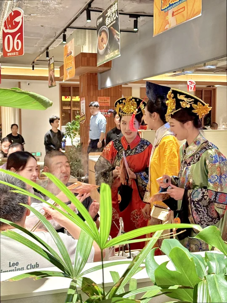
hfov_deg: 30.3
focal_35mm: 48
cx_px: 114
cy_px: 152
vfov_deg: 39.7
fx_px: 420
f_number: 1.78
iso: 250
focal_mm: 6.76
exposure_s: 1/50
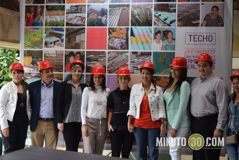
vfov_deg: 26.5
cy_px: 80
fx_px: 339
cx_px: 120
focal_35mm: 51
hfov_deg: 38.9
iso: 400
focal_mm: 34
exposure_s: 1/80
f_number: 4.5
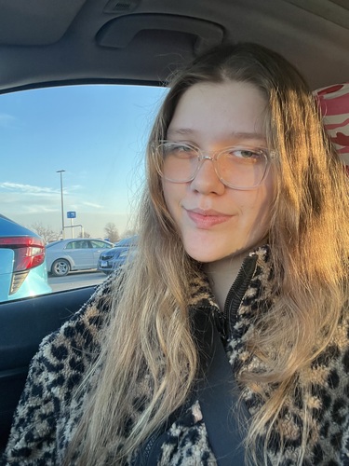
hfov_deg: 46.8
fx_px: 403
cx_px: 174
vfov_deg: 60.0
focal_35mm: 30
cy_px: 233
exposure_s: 1/80
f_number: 2.2
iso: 100
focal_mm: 2.71
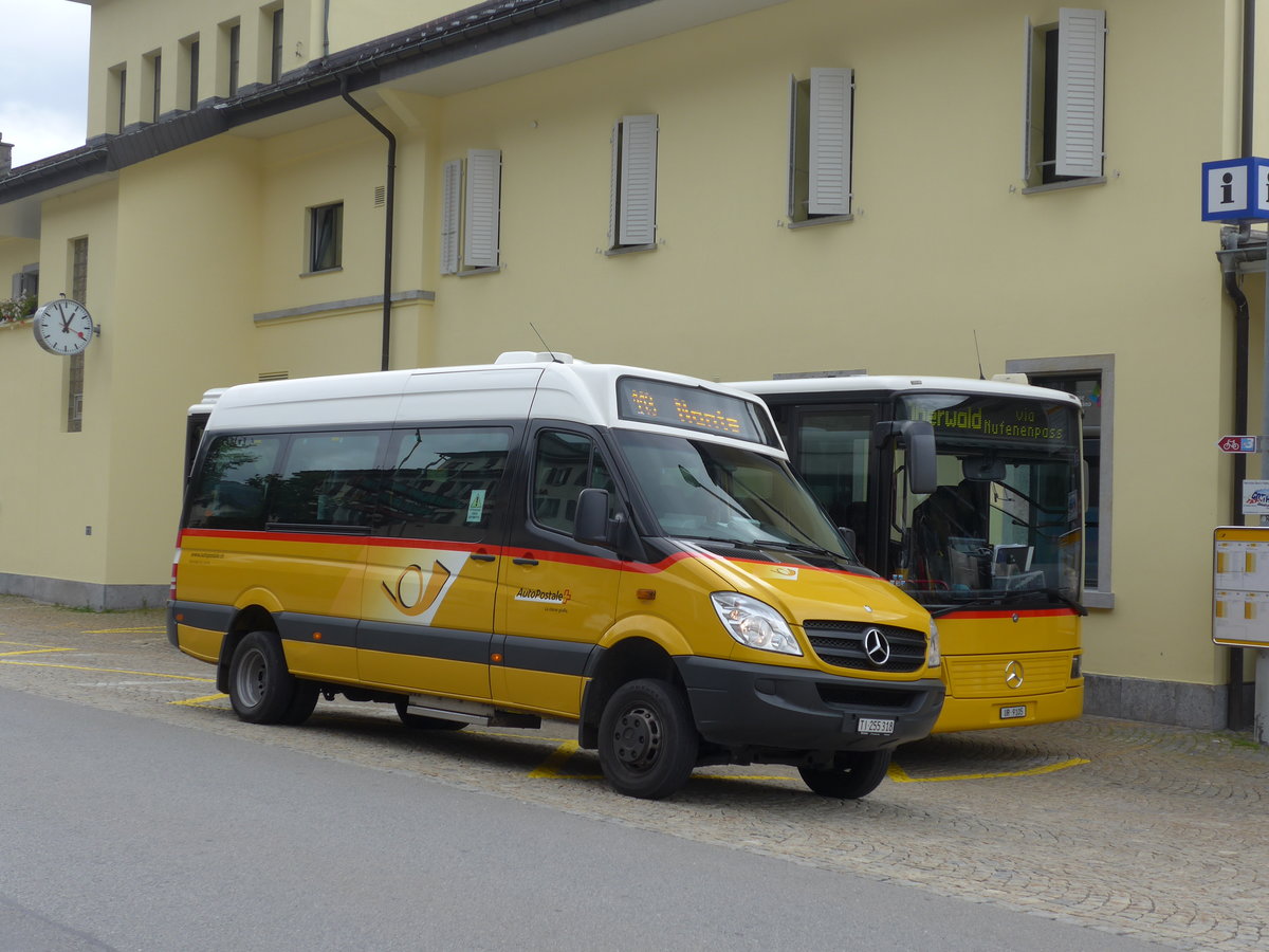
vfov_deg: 28.0
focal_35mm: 52
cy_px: 476
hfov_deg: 36.8
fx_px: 1906
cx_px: 634
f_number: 3.3
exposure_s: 1/500
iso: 80
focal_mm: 10.7
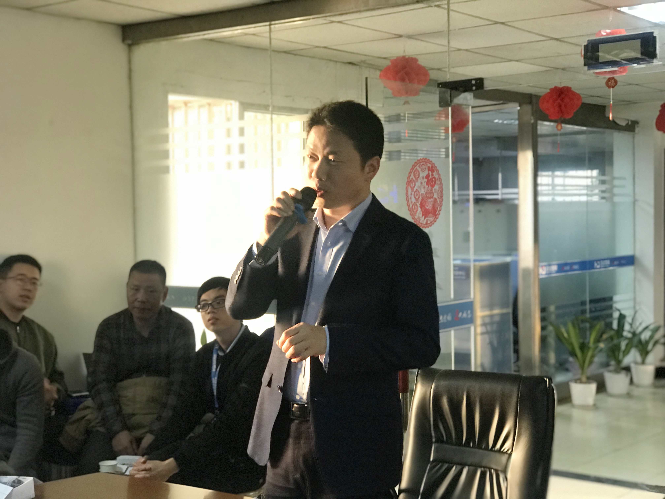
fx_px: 1095
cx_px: 332
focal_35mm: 57
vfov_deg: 25.7
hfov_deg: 33.8
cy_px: 250
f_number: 2.8
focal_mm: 6.6
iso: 400
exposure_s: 1/50
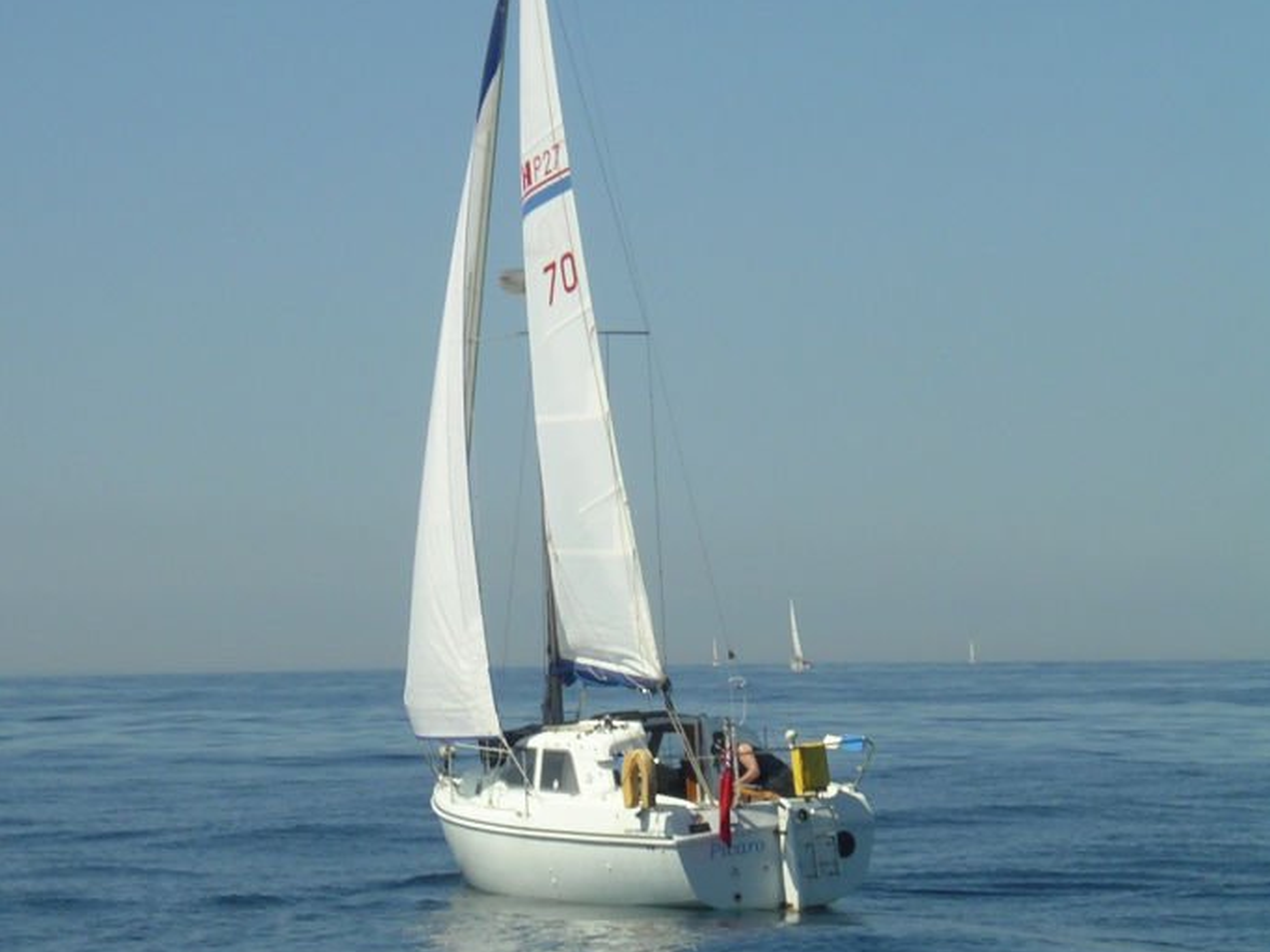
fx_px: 4474
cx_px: 534
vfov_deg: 12.1
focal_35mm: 122
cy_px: 548
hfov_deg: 16.1
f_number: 9.6
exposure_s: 1/160
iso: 50
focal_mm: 16
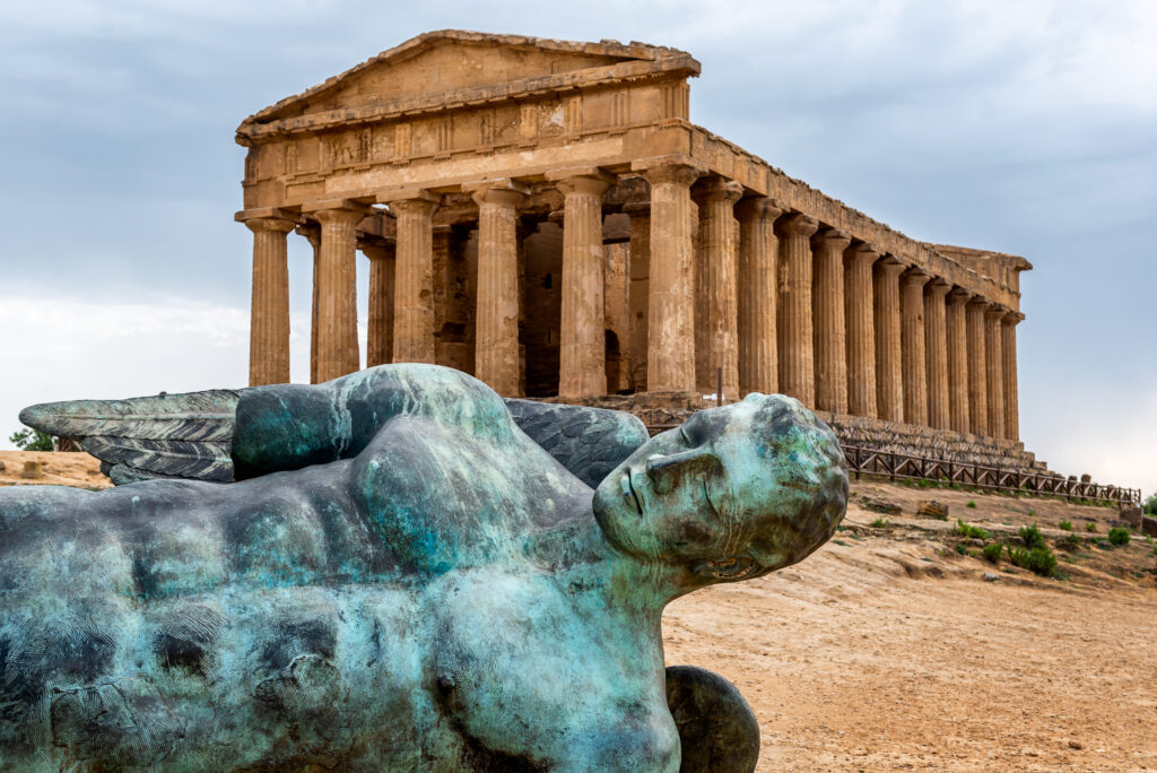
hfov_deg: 44.5
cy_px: 386
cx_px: 578
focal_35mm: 44
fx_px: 1415
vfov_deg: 30.6
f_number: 8
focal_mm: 44
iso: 200
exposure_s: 1/125
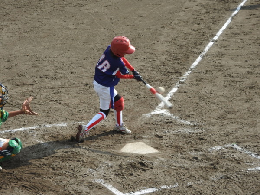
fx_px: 864
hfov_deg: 17.1
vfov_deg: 12.9
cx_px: 130
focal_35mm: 115
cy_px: 98
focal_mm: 20.6
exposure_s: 1/500
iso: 100
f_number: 5
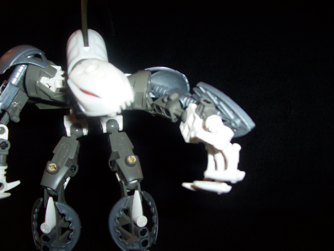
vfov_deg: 38.7
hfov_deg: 50.1
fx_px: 357
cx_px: 167
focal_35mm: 37
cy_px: 126
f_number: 2.8
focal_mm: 5.6
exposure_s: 1/60
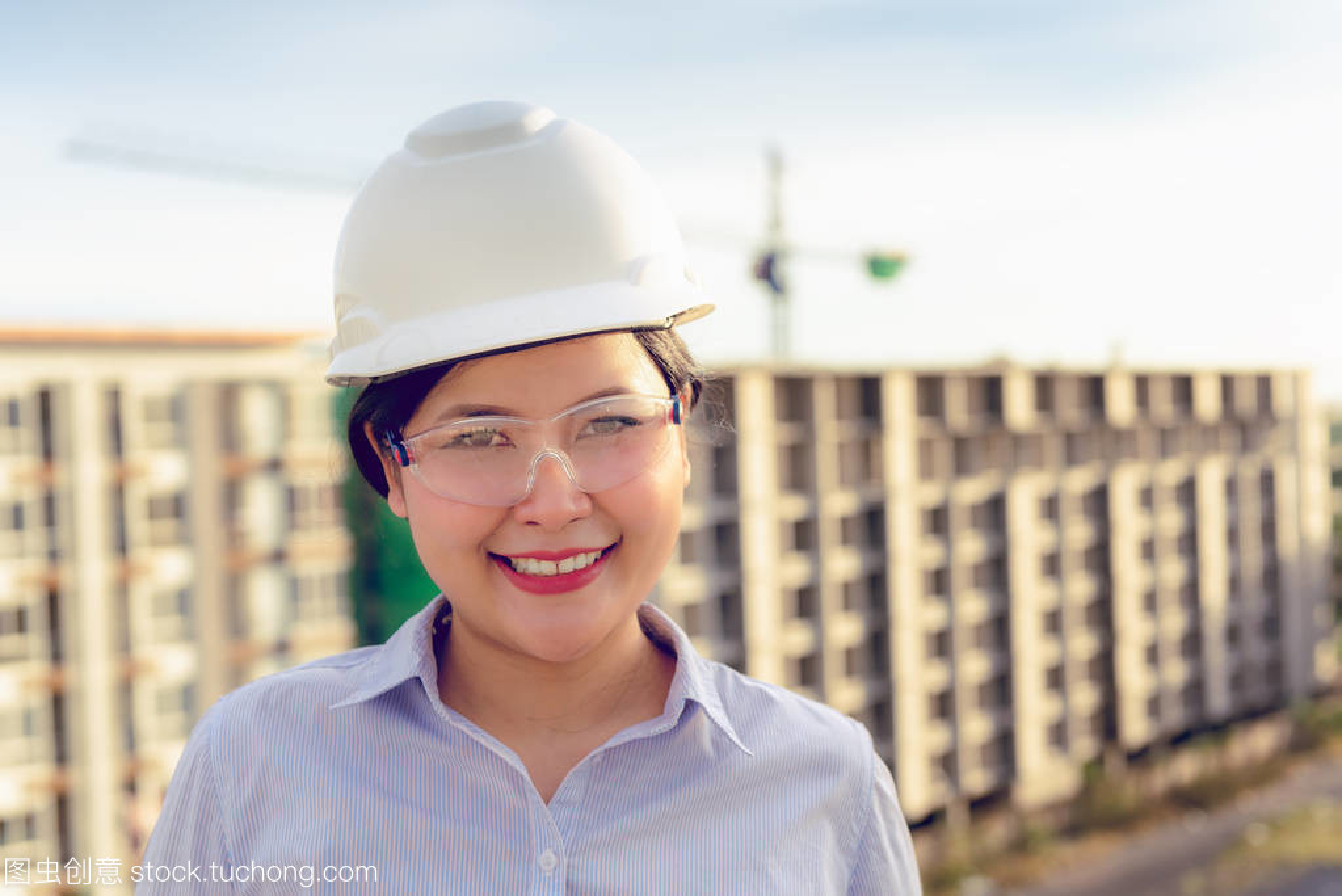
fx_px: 2051
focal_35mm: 55
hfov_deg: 36.2
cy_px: 448
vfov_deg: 24.6
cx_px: 671
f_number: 4
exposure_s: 1/640
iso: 100
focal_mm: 55
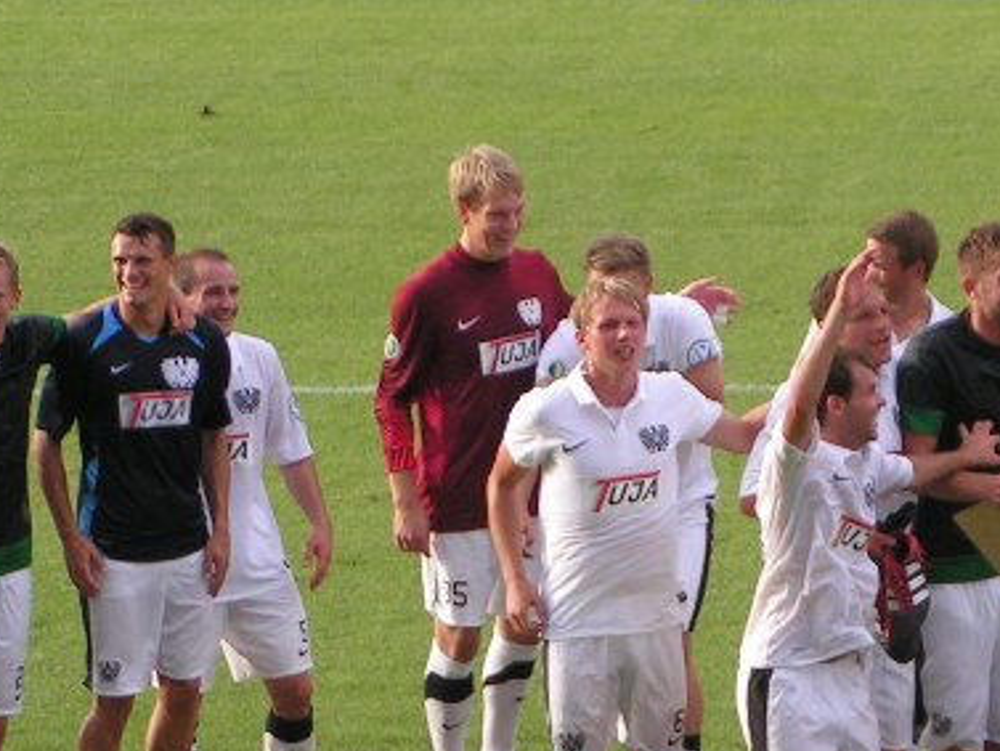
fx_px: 7658
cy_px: 560
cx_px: 894
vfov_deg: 5.6
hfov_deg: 7.5
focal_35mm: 265
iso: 50
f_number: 3.5
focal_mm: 19.1
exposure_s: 1/250
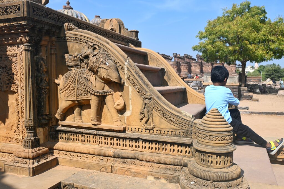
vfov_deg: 41.7
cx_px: 142
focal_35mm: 32
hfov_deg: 59.5
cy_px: 94
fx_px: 249
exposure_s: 1/400
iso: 100
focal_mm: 21
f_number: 7.1
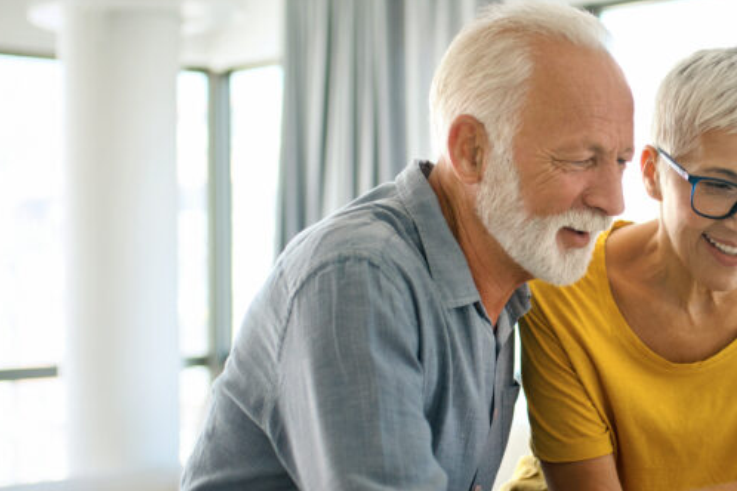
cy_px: 274
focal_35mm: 72
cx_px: 642
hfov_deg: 27.2
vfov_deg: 18.9
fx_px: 1474
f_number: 1.8
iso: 320
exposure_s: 1/500
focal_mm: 35
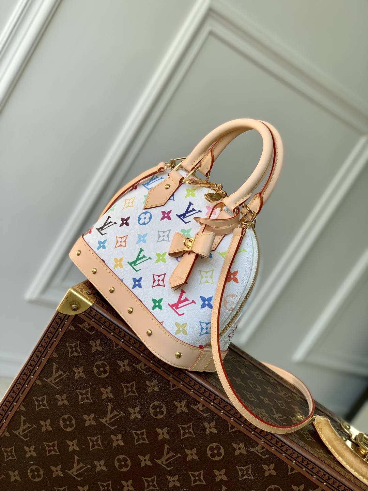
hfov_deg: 28.0
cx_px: 184
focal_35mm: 52
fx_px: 737
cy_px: 246
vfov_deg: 36.8
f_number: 2.4
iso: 16
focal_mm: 6
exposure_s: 1/265
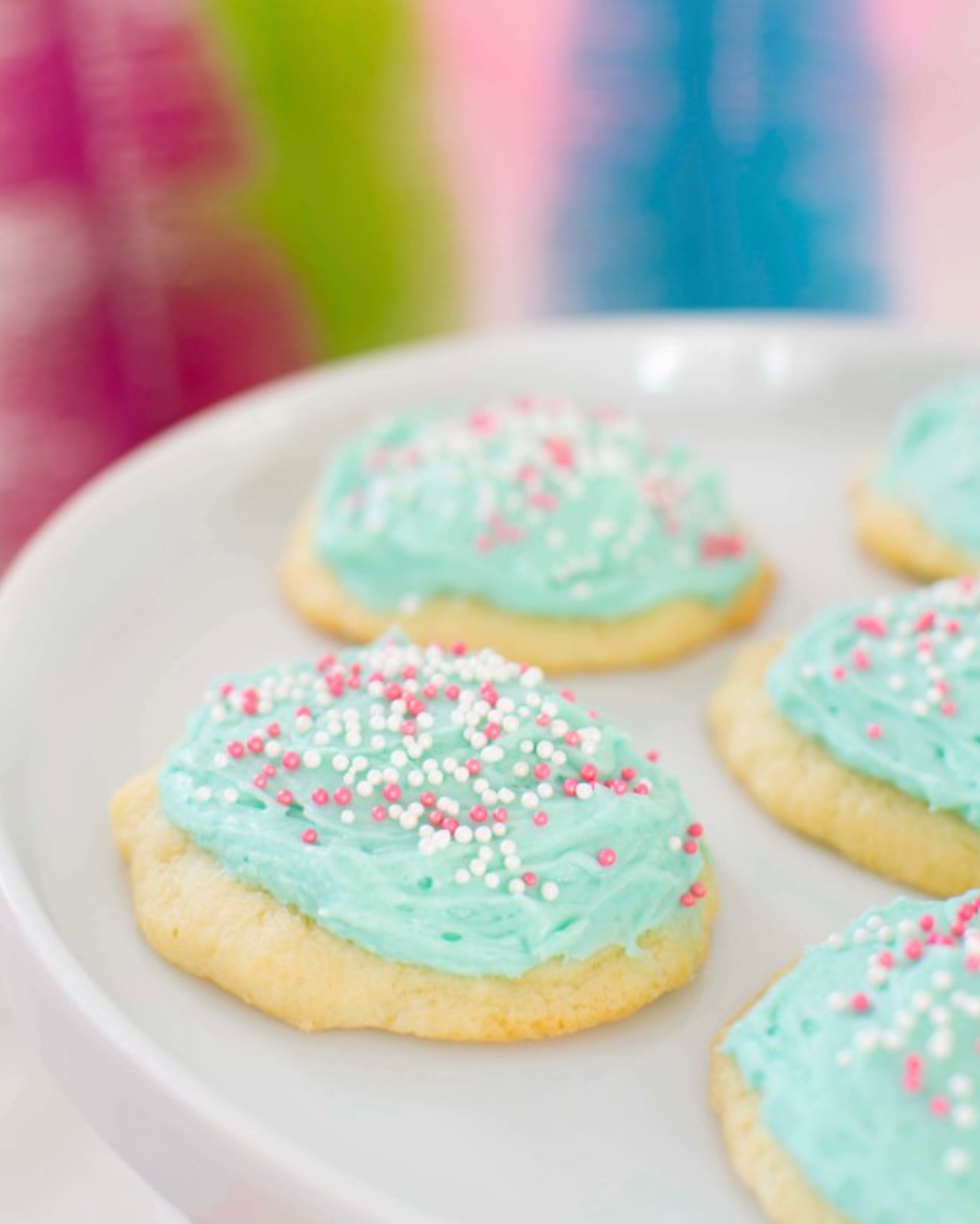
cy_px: 517
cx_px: 492
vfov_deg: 31.6
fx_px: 2159
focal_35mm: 60
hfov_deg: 25.6
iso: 200
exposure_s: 1/80
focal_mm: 35
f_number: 3.5
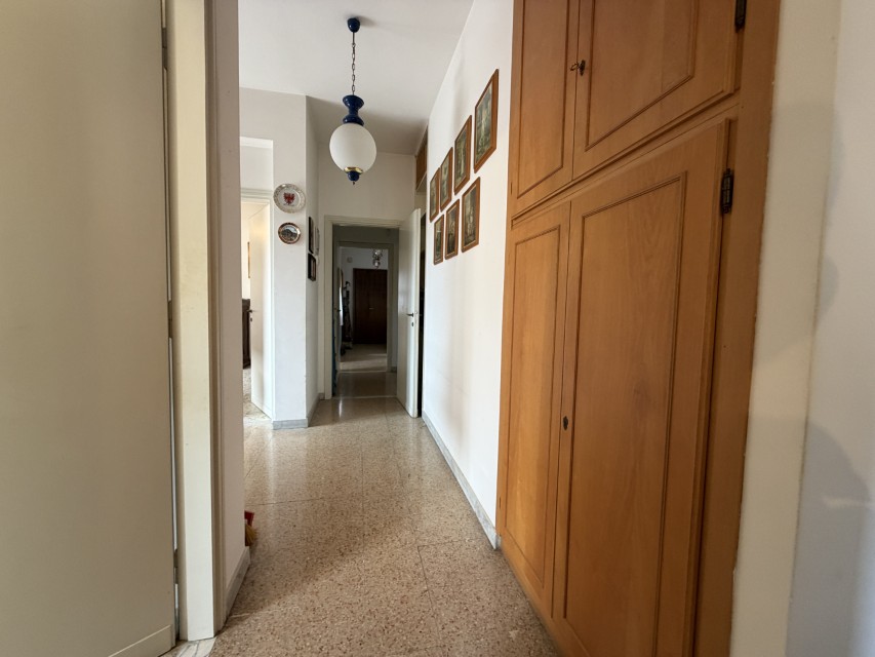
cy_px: 328
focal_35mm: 14
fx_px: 354
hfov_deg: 102.1
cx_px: 438
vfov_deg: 85.7
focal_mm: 2.22
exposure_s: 1/50
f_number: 2.2
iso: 250
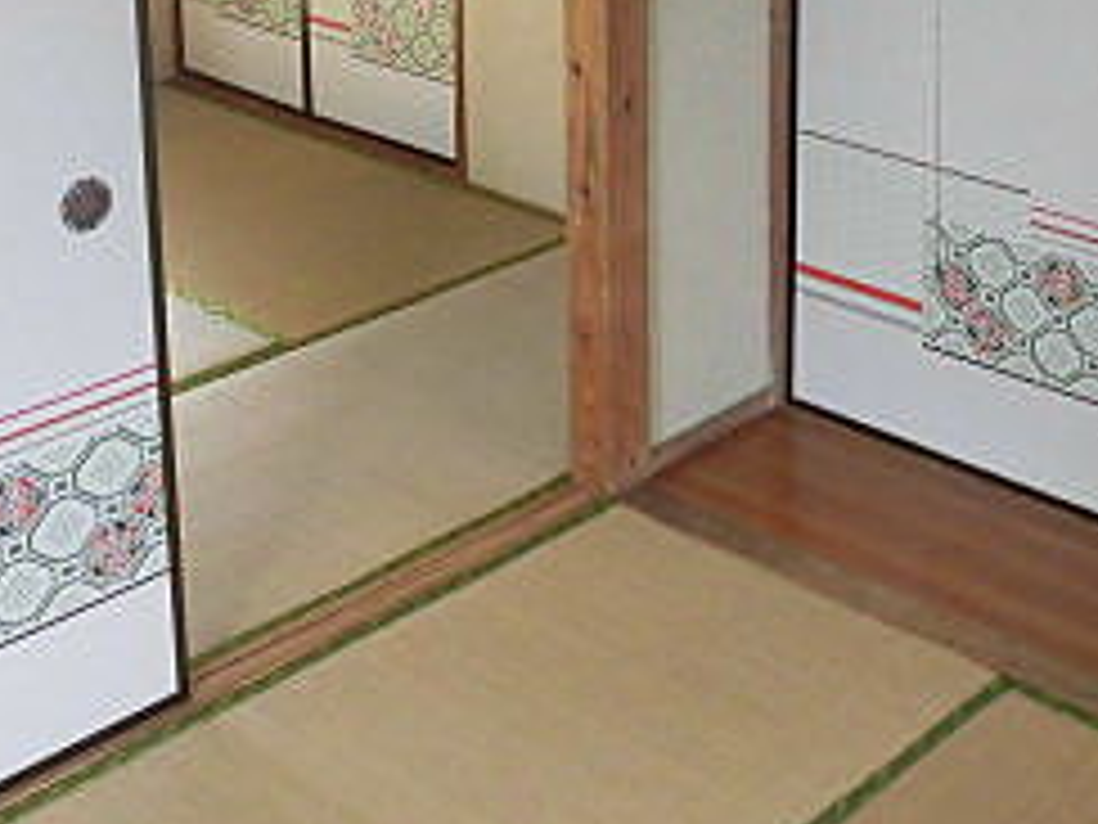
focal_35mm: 63
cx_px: 918
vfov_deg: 21.9
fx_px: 1998
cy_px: -99
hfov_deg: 29.8
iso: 200
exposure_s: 1/50
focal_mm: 4.3
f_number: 3.1
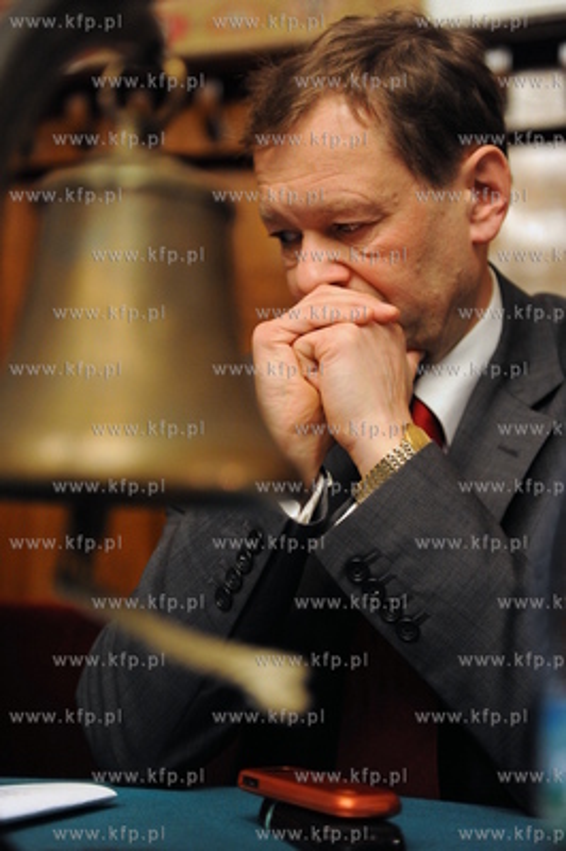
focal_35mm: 56
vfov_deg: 35.7
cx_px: 283
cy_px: 426
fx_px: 1323
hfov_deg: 24.2
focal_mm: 56
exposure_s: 1/125
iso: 6400
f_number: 2.8
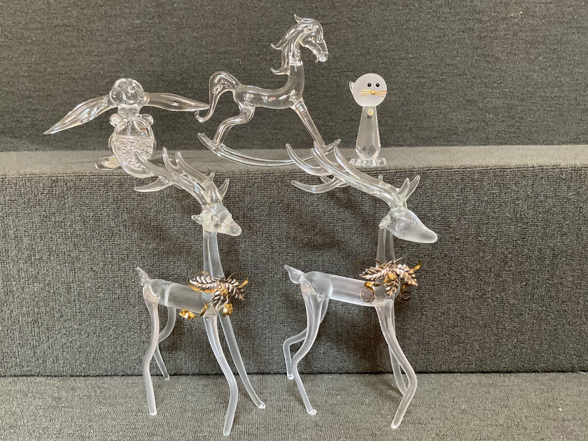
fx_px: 527
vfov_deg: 45.5
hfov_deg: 58.3
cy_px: 224
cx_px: 279
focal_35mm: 31
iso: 250
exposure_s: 1/60
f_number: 1.8
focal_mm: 3
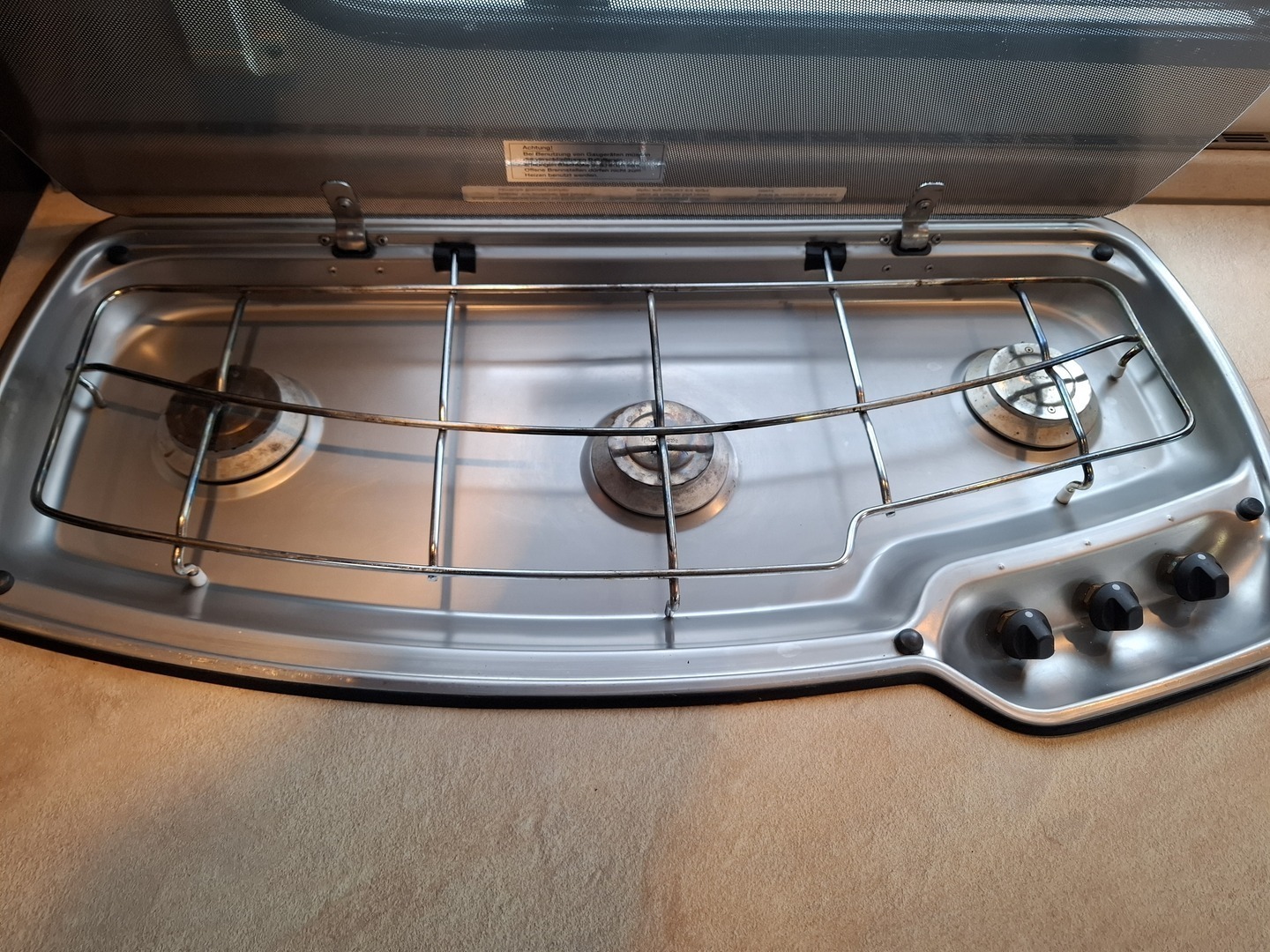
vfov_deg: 58.9
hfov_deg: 73.9
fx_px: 844
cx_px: 635
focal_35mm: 23
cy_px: 476
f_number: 1.8
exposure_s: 1/50
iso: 320
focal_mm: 5.54
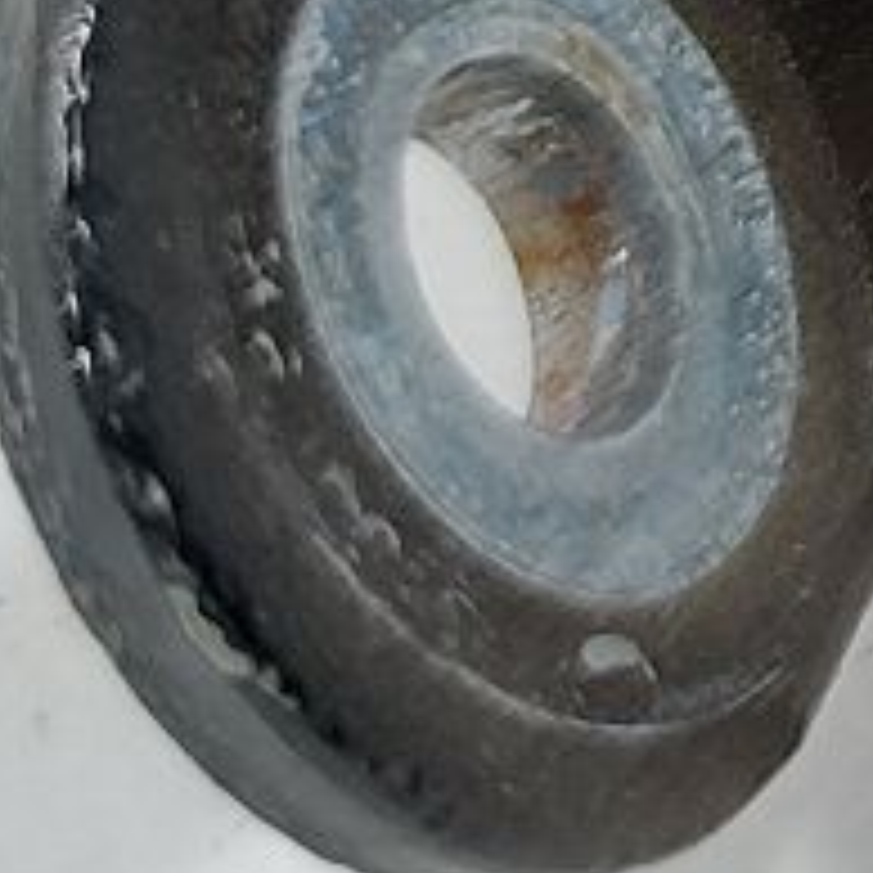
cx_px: 2126
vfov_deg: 10.7
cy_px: -792
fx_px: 4337
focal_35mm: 152
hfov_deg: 10.0
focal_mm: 5.23
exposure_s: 1/50
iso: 50
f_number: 1.8
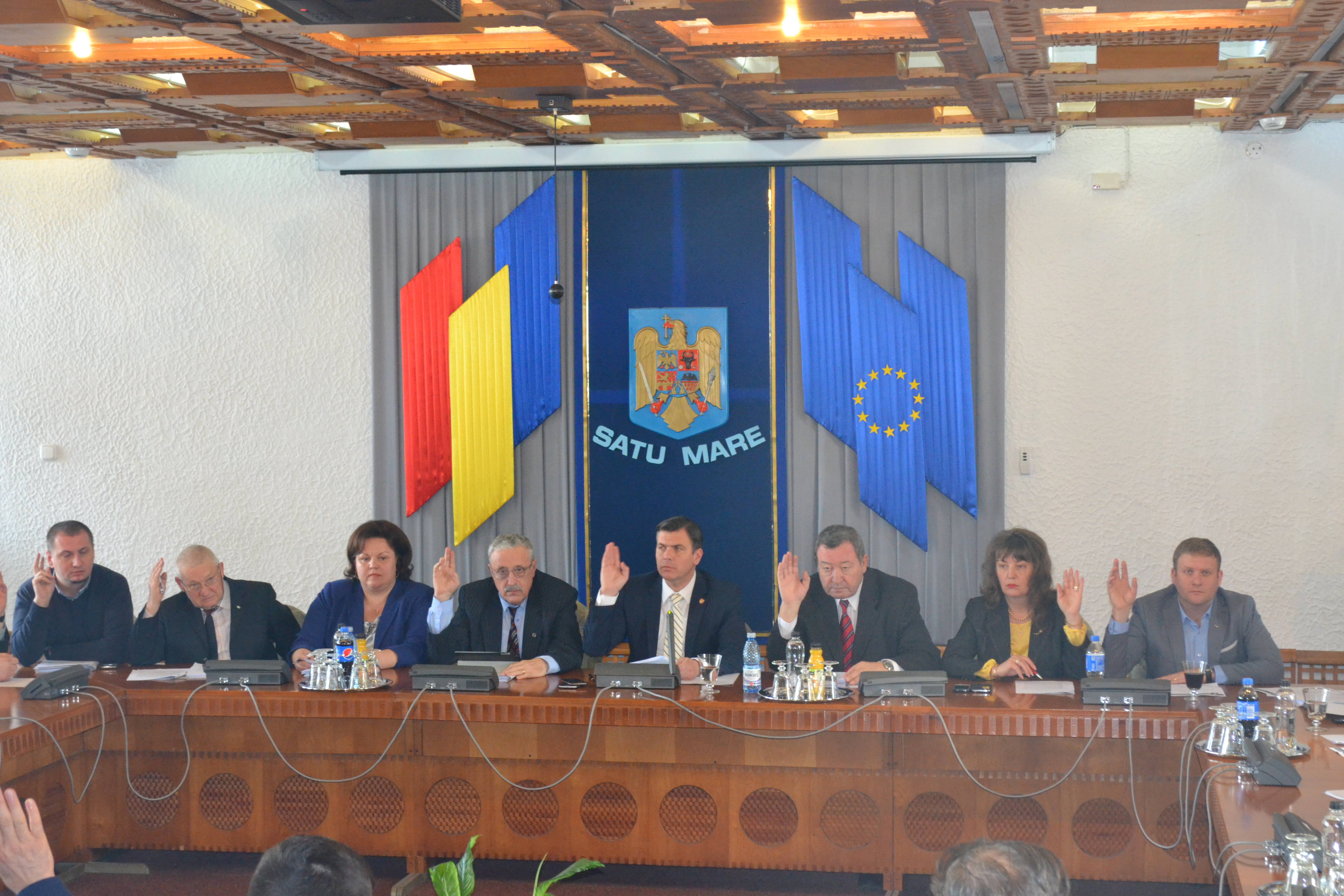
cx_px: 672
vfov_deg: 22.6
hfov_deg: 33.4
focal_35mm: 60
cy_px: 448
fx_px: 2240
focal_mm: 40
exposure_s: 1/60
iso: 2000
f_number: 5.3
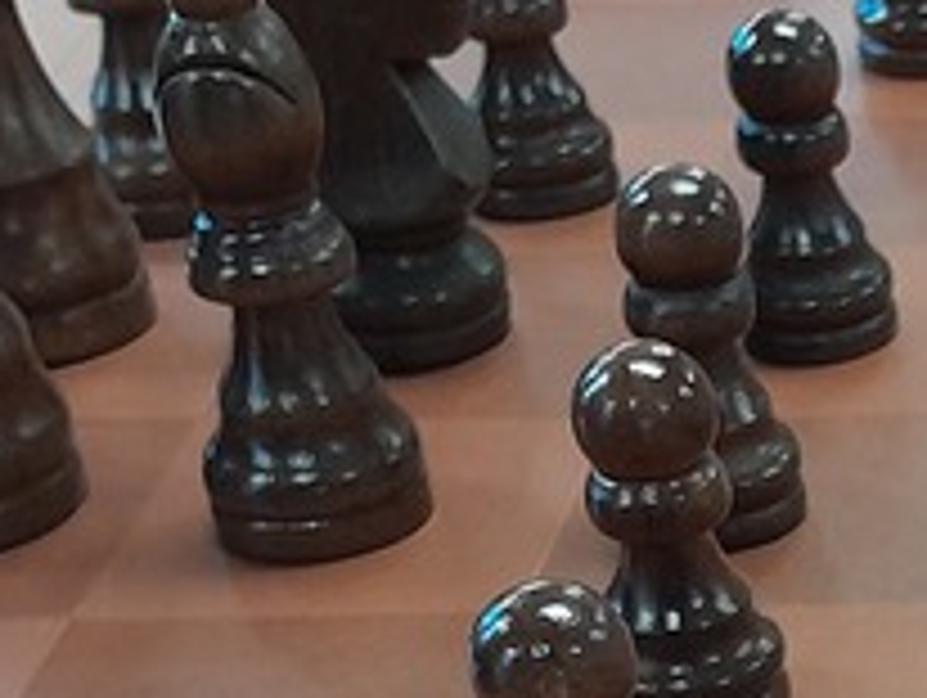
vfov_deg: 11.0
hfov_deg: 14.4
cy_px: 1108
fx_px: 3459
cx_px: 1346
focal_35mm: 129
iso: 400
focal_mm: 3.98
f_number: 1.8
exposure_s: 1/60
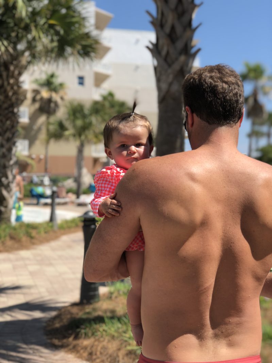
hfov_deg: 25.7
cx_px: 136
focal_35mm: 57
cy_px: 182
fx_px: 597
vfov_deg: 33.8
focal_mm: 6.6
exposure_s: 1/540
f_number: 2.8
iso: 20
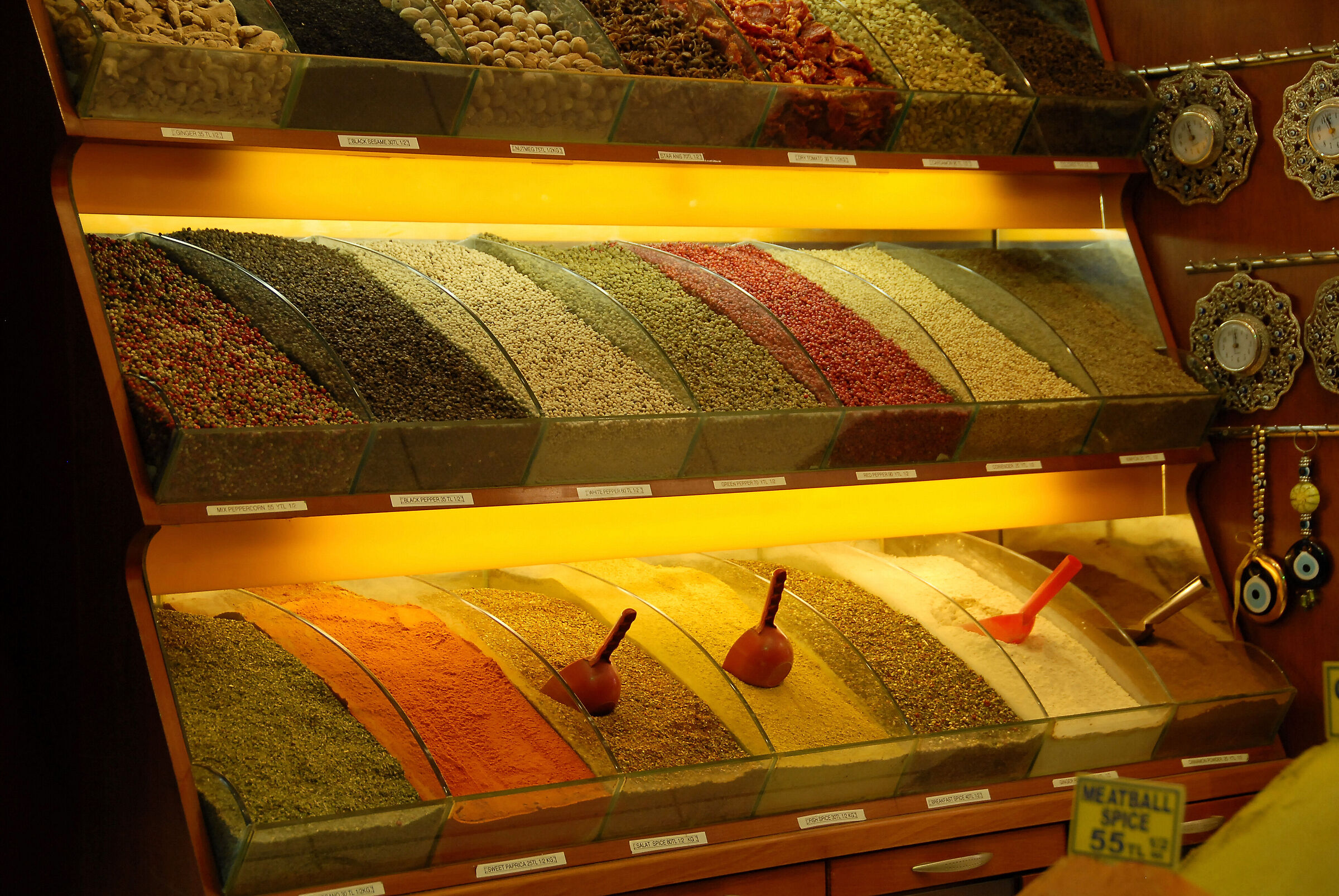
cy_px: 448
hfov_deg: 21.9
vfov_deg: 14.7
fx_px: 3463
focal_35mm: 93
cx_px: 670
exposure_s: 1/50
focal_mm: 62
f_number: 4.8
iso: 400
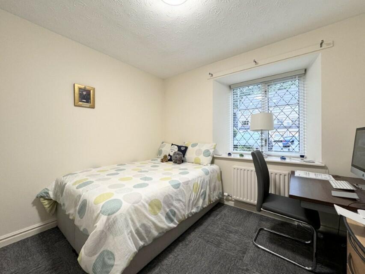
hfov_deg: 102.1
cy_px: 137
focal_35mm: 14
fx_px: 148
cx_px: 182
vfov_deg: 85.7
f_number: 2.2
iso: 160
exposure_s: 1/100
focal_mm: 2.22
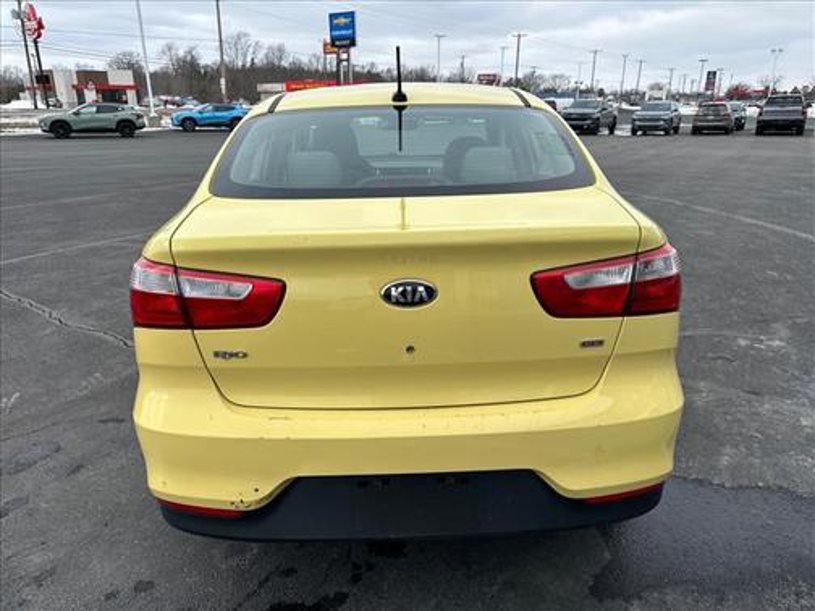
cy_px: 306
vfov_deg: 56.8
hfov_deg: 71.6
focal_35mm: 24
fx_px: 565
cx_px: 408
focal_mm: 6.86
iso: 80
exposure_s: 1/3356
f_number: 1.78
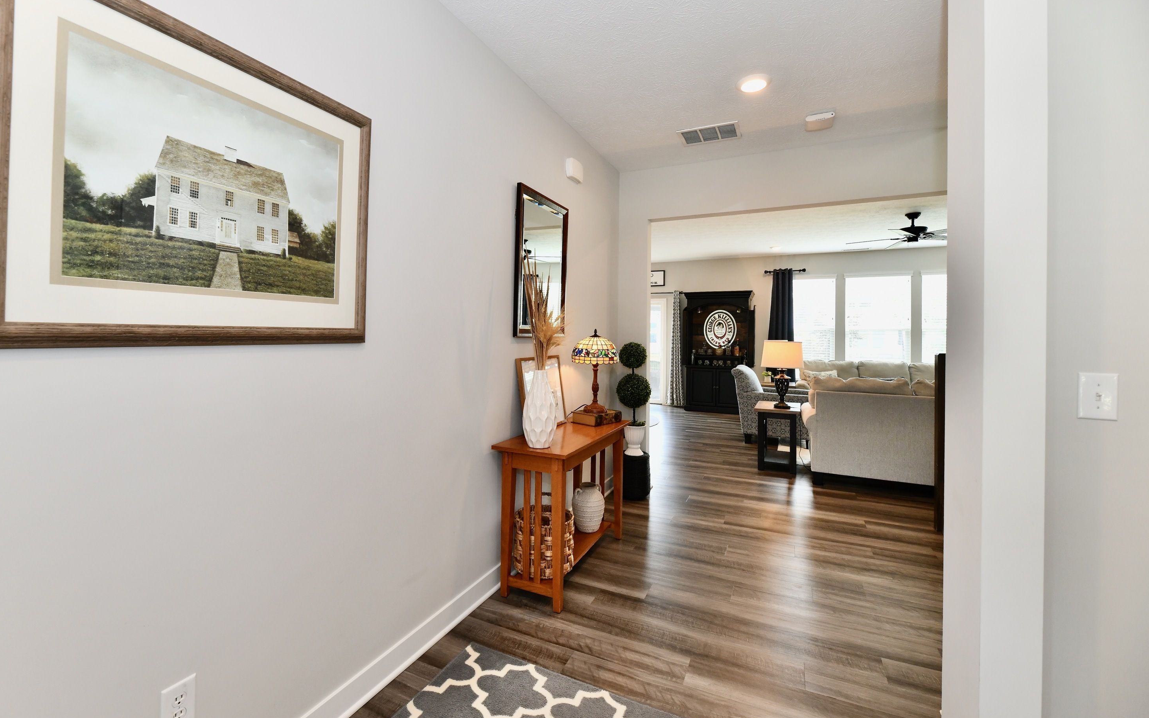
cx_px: 546
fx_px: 470
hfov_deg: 101.4
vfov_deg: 74.8
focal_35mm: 15
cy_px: 344
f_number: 6.3
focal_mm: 14
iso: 640
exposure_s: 1/80
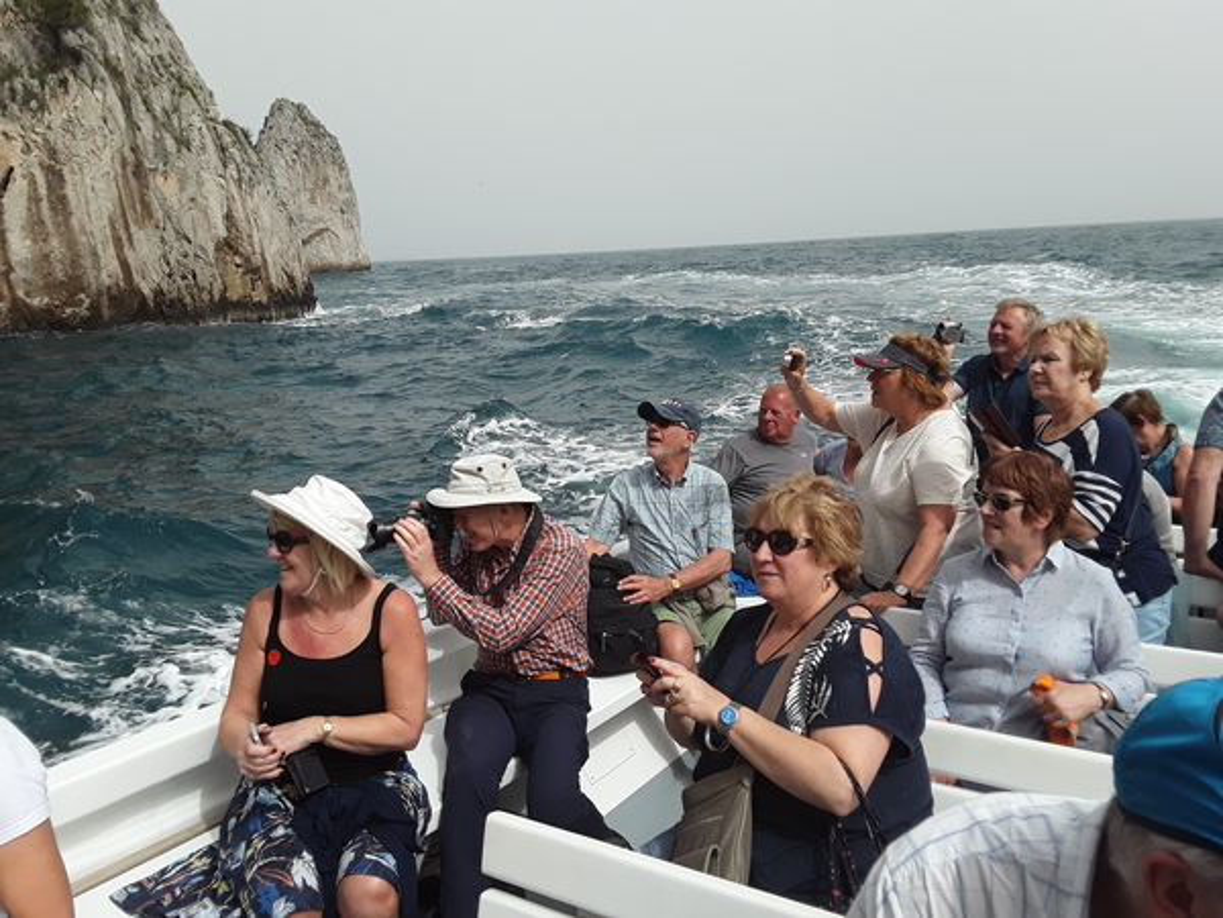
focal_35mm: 27
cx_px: 612
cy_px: 459
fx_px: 954
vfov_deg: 51.4
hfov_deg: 65.3
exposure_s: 1/2024
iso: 40
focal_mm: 2.91
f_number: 1.9
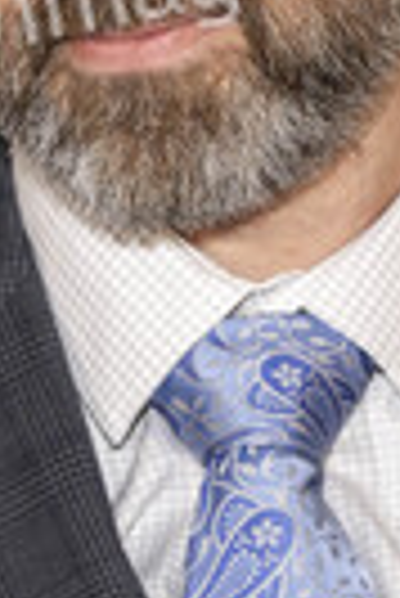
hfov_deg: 5.3
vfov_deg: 8.0
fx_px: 4289
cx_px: 189
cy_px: 193
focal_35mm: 258
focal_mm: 86
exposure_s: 1/200
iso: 400
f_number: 5.6
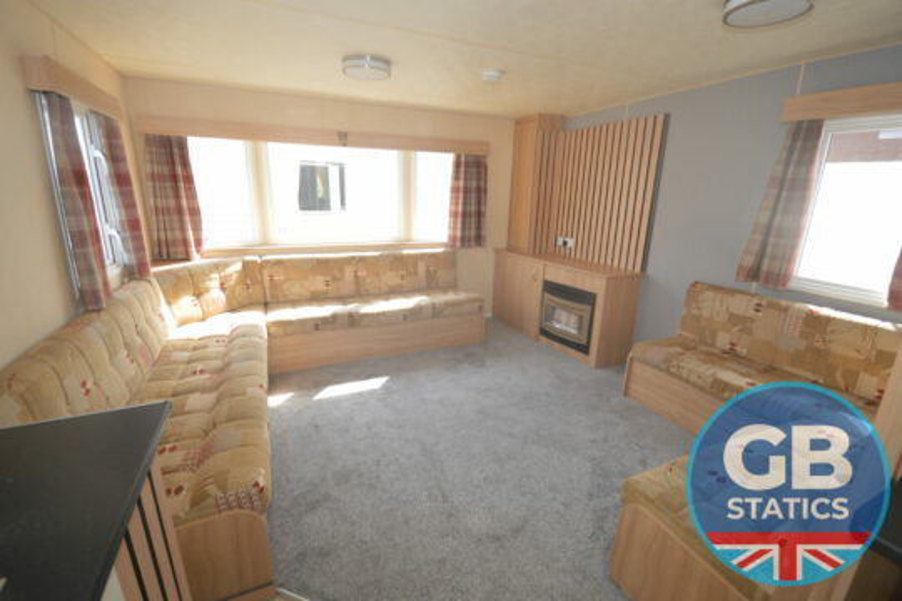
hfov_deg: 100.4
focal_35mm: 15
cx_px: 451
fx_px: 376
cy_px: 300
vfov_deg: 77.3
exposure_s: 1/125
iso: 400
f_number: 5.6
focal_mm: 10
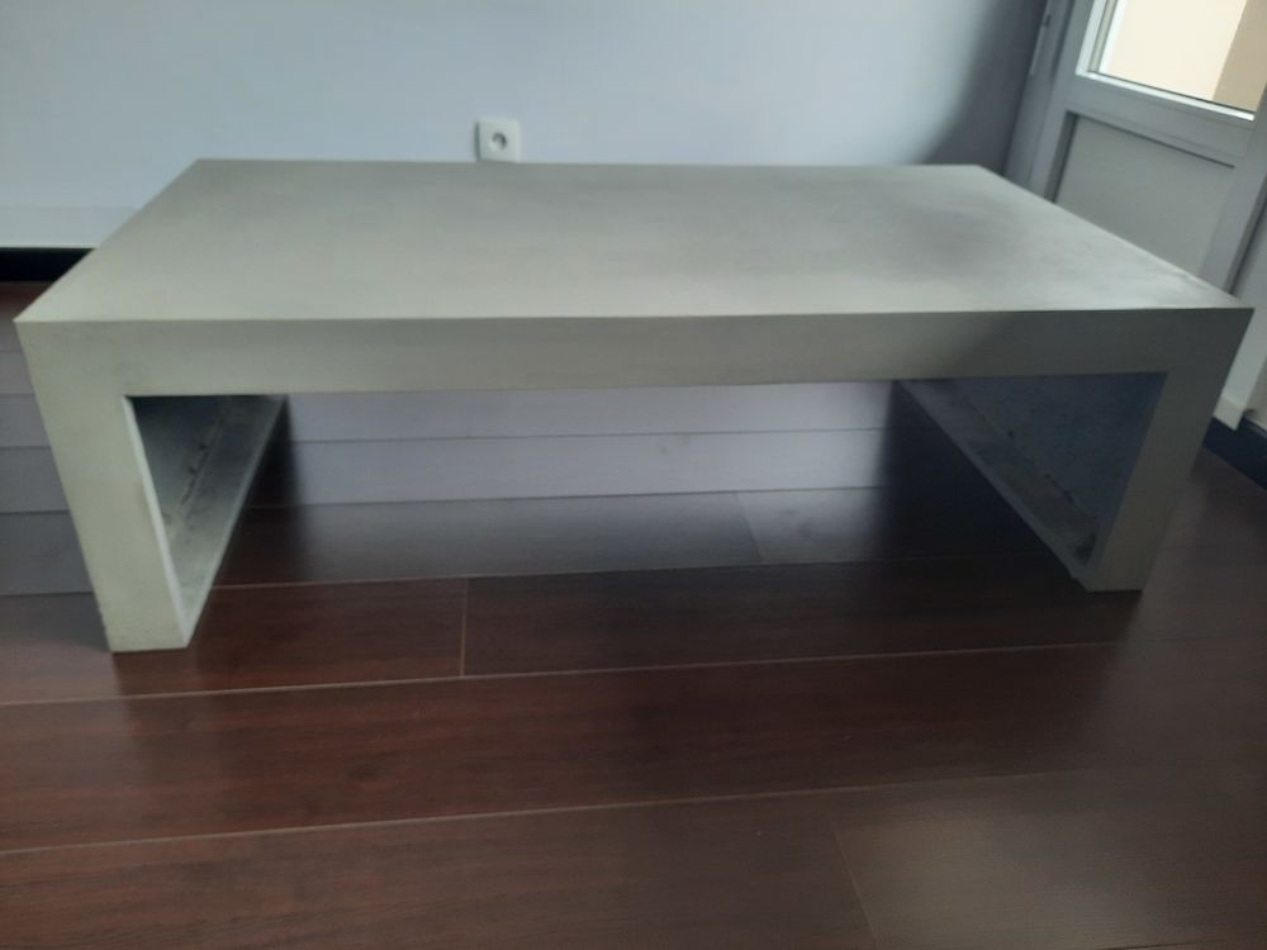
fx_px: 915
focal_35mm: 25
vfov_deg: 54.9
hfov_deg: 69.4
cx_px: 634
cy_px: 475
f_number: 2
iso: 64
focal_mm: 4.6
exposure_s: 1/50
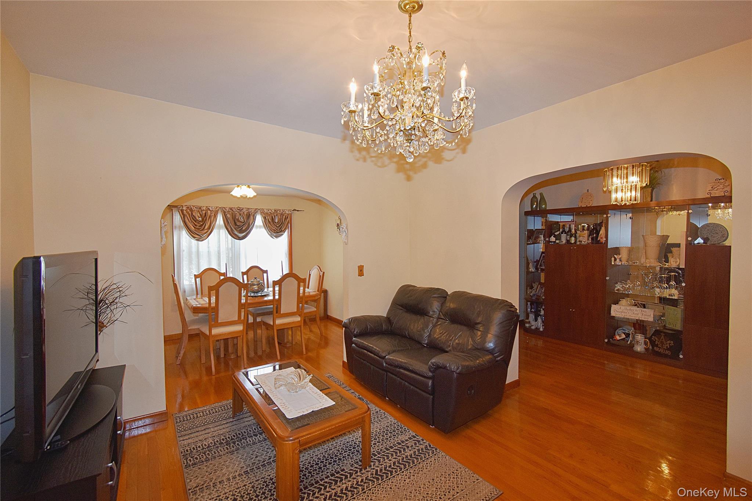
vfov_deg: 77.3
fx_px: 313
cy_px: 250
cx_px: 376
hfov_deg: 100.4
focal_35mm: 15
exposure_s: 1/60
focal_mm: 10
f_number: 4.5
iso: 400
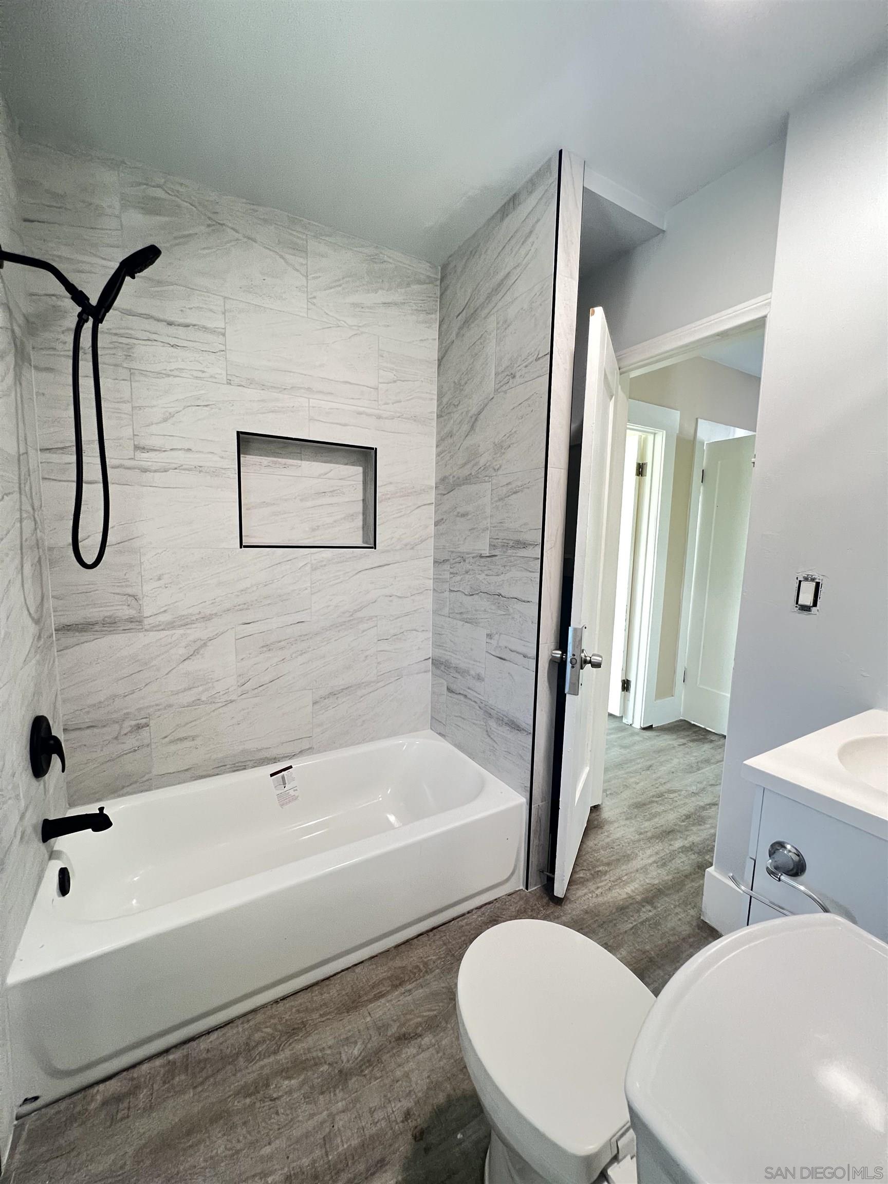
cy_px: 592
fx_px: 445
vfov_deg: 106.2
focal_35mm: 13
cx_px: 444
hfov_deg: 89.9
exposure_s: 1/60
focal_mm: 1.57
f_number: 1.8
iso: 400
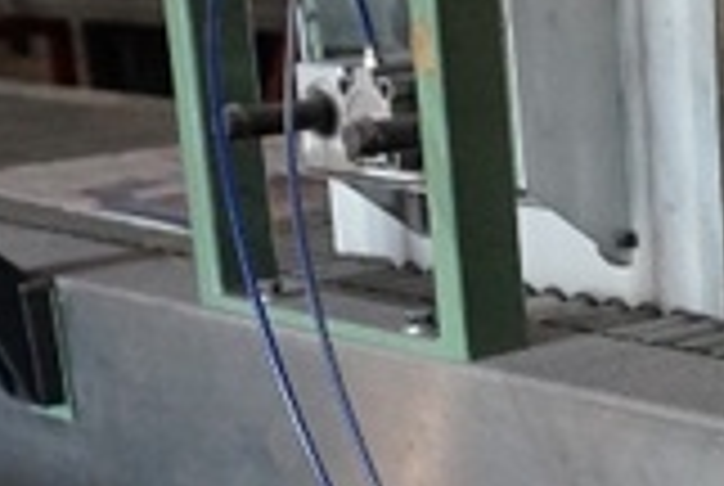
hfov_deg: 17.6
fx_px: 2156
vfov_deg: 12.6
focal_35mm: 107
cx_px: 989
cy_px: 562
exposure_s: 1/20
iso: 3200
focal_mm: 16
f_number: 3.5
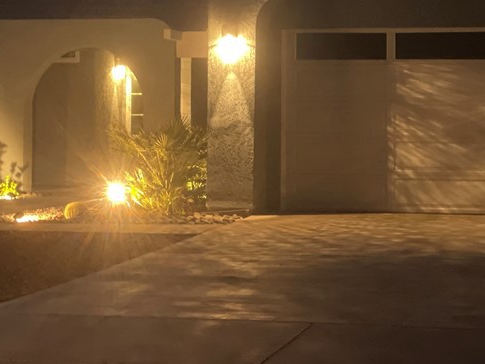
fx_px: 1892
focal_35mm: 135
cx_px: 262
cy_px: 80
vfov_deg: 11.0
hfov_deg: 14.6
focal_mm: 7.5
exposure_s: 1/15
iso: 640
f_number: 2.2
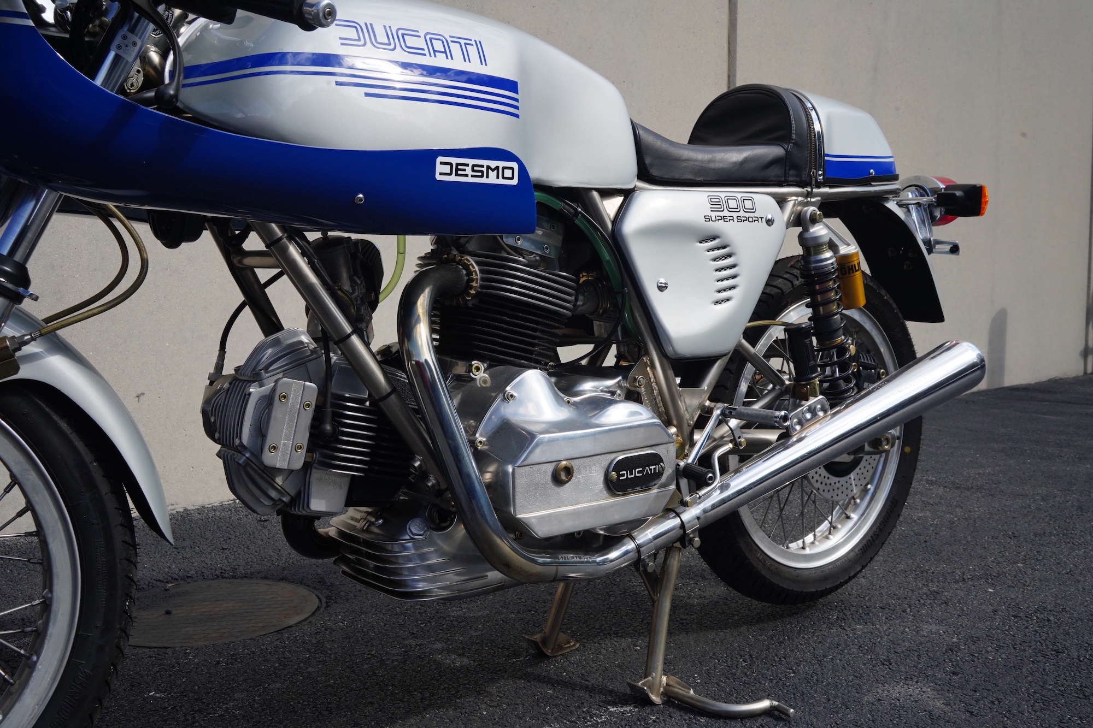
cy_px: 364
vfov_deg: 37.8
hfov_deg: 54.4
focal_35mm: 35
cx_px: 546
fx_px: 1062
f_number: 16
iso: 1000
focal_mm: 35
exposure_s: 1/160
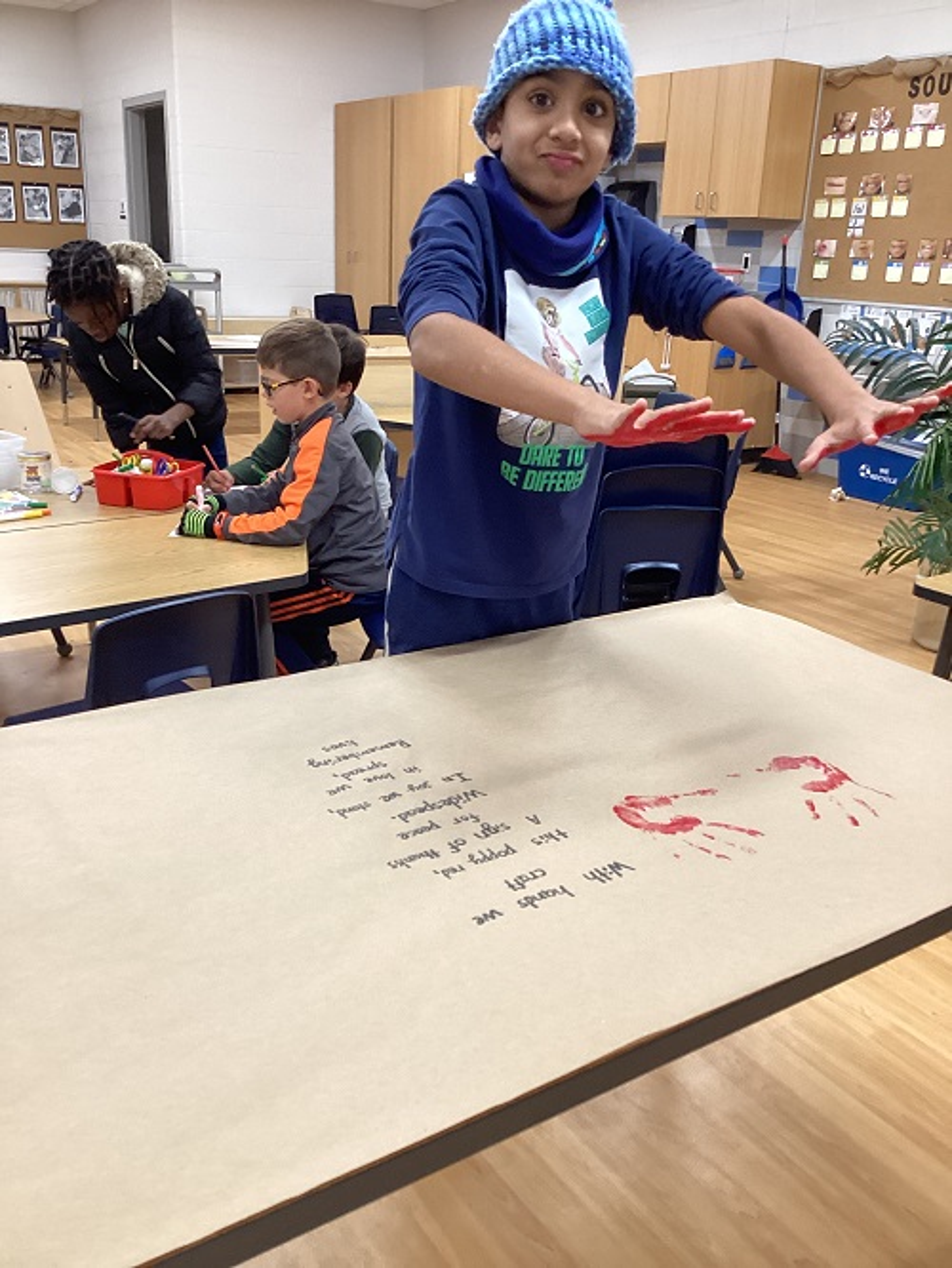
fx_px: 1136
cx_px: 476
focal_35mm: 31
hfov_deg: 45.5
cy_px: 634
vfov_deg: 58.3
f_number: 2.4
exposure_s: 1/60
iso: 160
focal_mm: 3.3
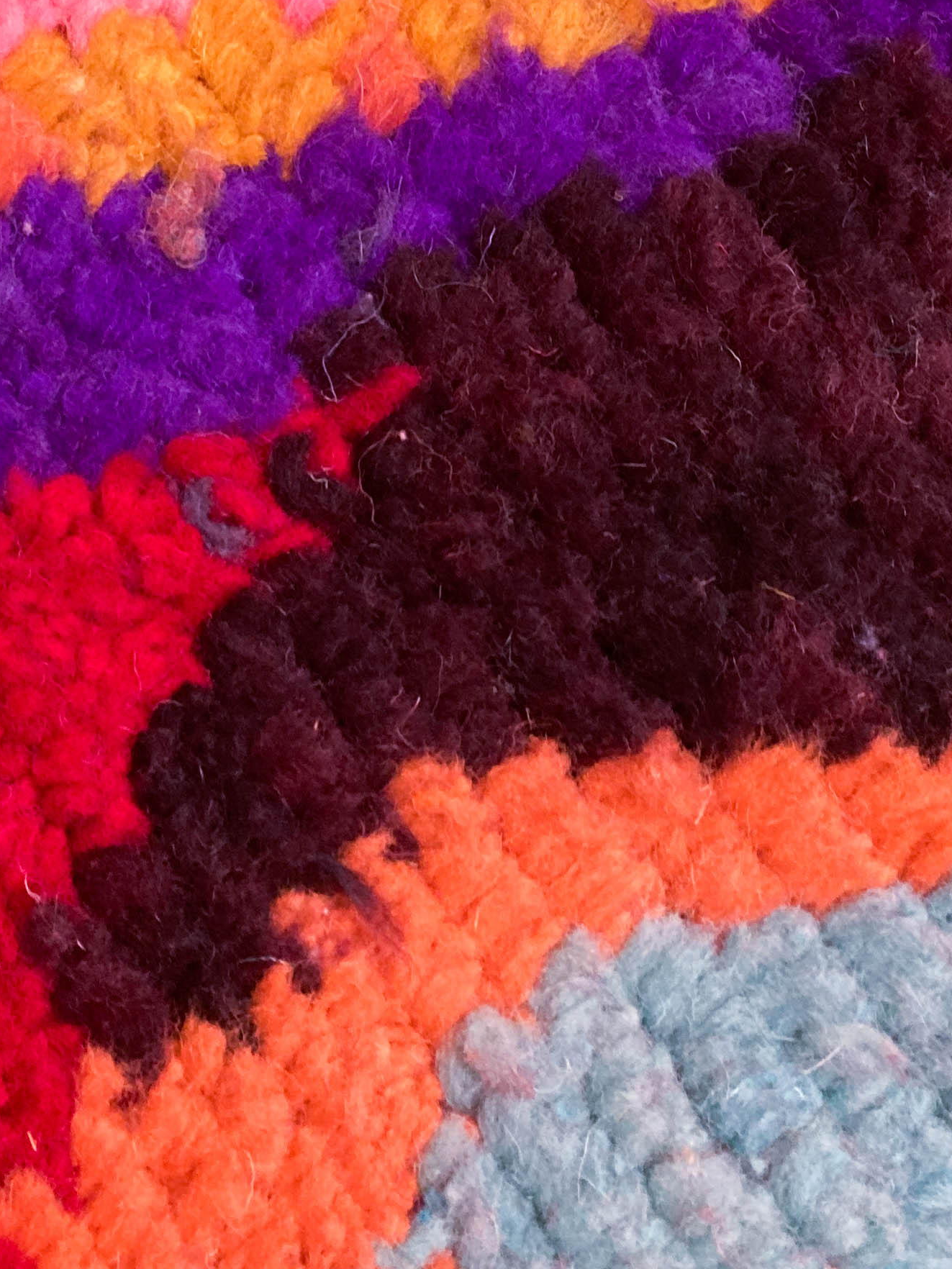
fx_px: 2347
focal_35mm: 64
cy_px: 101
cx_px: 699
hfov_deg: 22.7
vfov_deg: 28.9
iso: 320
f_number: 1.8
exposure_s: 1/25
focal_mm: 3.99
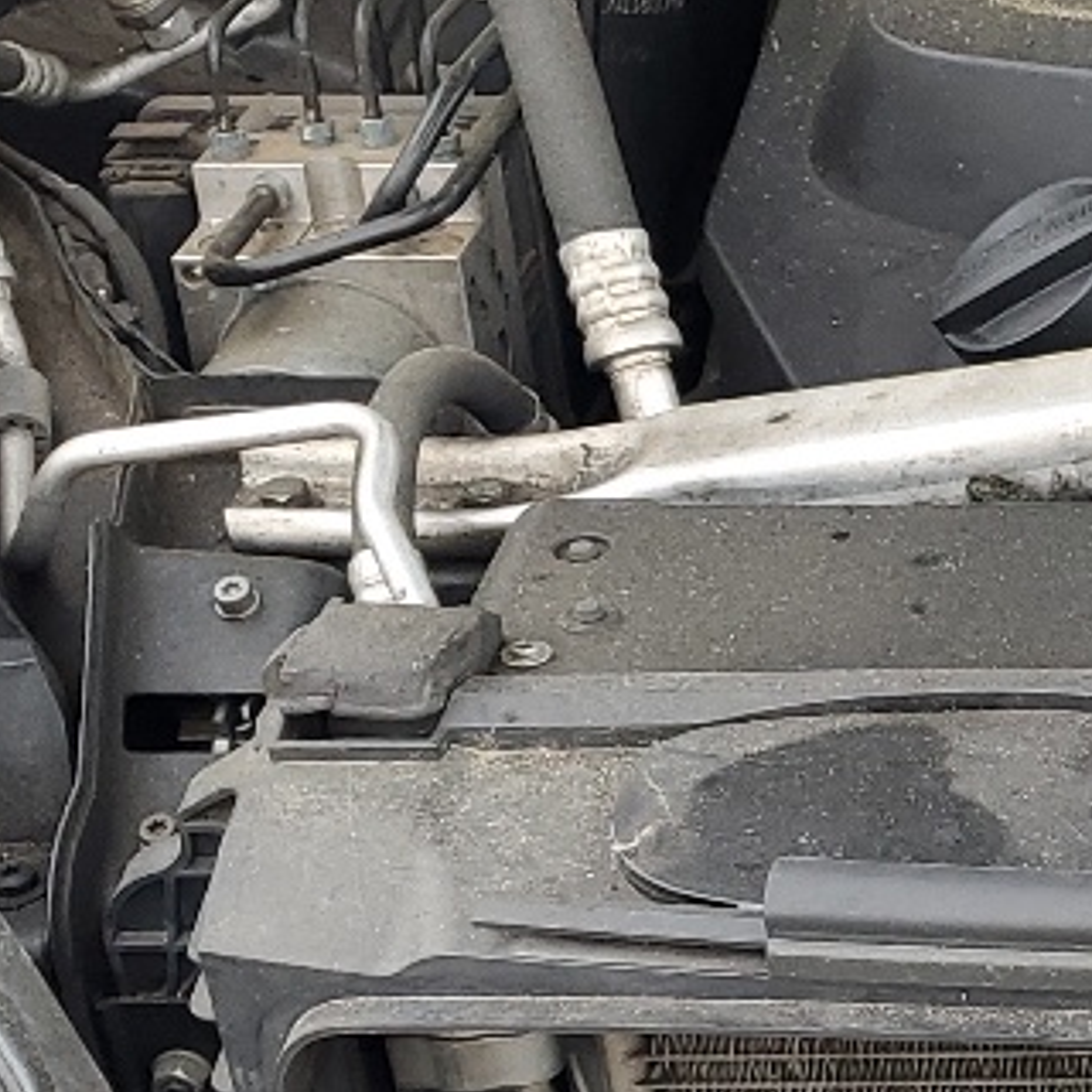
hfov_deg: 14.0
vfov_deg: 15.0
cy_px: 969
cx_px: 1764
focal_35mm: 115
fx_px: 4104
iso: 50
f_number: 1.5
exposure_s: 1/294
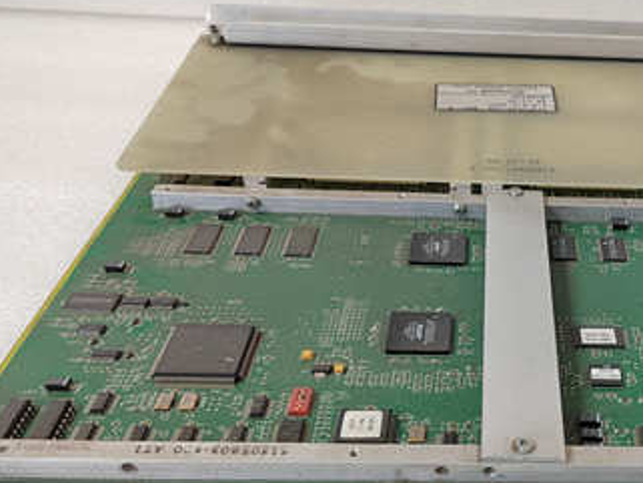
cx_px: 531
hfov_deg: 41.6
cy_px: 327
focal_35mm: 43
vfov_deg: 33.3
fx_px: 799
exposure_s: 1/50
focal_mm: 5.52
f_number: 1.9
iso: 1397
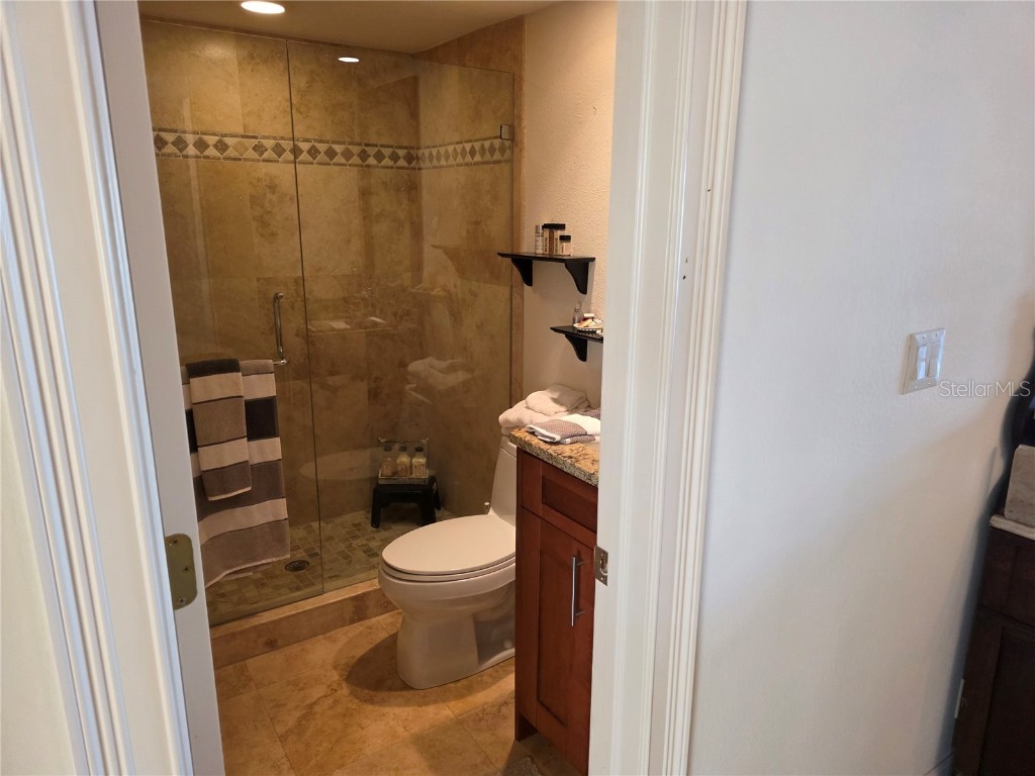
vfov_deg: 58.9
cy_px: 388
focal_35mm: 23
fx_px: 688
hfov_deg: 73.9
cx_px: 518
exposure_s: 1/120
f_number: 1.7
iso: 400
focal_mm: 6.3
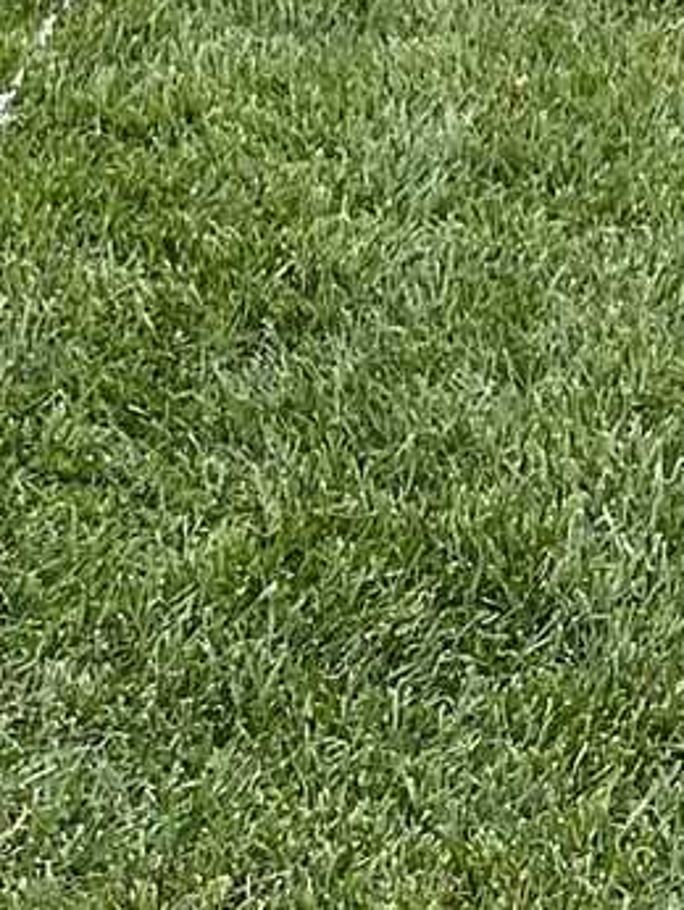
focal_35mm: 173
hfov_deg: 8.6
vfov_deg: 9.8
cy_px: -1441
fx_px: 4552
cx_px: 274
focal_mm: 4.25
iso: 32
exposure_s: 1/192
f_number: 1.8
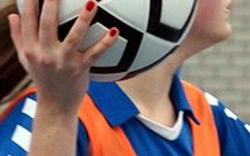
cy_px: -1
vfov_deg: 3.1
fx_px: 2896
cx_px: 92
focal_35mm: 425
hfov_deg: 4.9
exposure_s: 1/250
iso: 1250
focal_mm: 50
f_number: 3.5
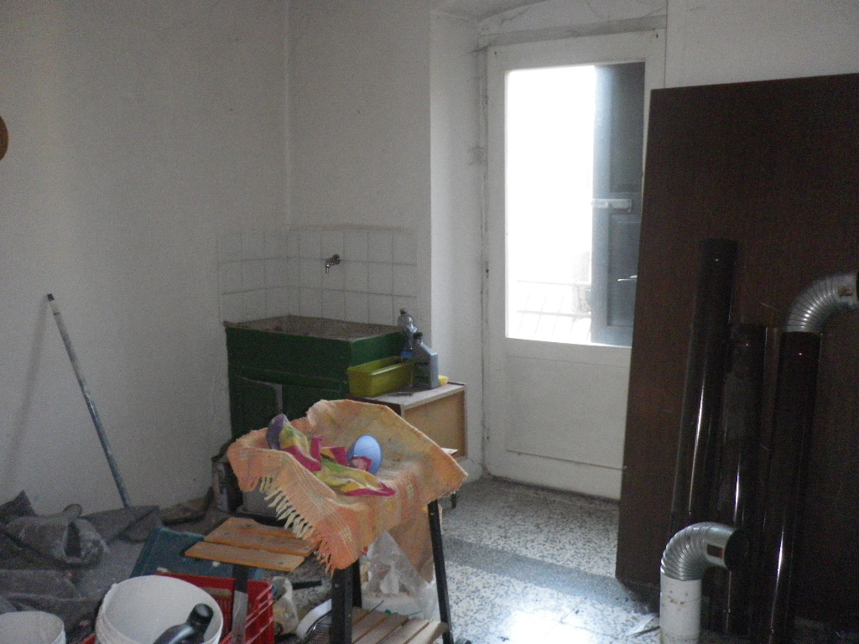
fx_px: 869
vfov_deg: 40.7
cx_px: 430
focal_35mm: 35
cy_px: 322
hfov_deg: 52.6
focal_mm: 6.2
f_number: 3.8
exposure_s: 1/60
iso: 400
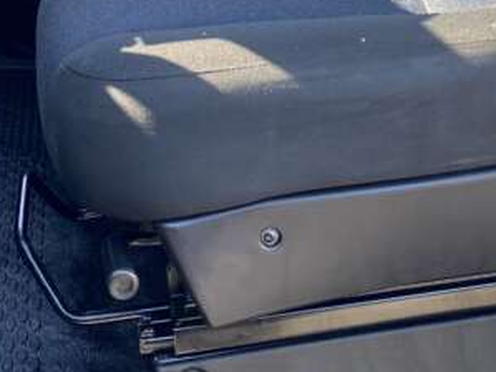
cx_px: 212
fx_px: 1346
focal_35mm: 94
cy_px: -242
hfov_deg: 20.9
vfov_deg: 14.3
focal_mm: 4.25
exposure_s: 1/121
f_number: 1.8
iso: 40
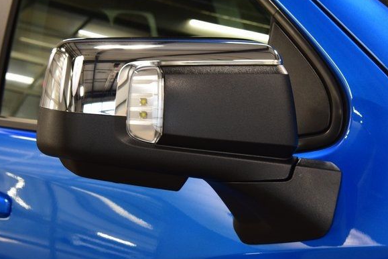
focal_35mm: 73
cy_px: 125
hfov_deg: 27.7
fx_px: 787
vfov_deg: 18.7
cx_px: 178
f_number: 7.1
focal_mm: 44
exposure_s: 1/60
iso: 1600
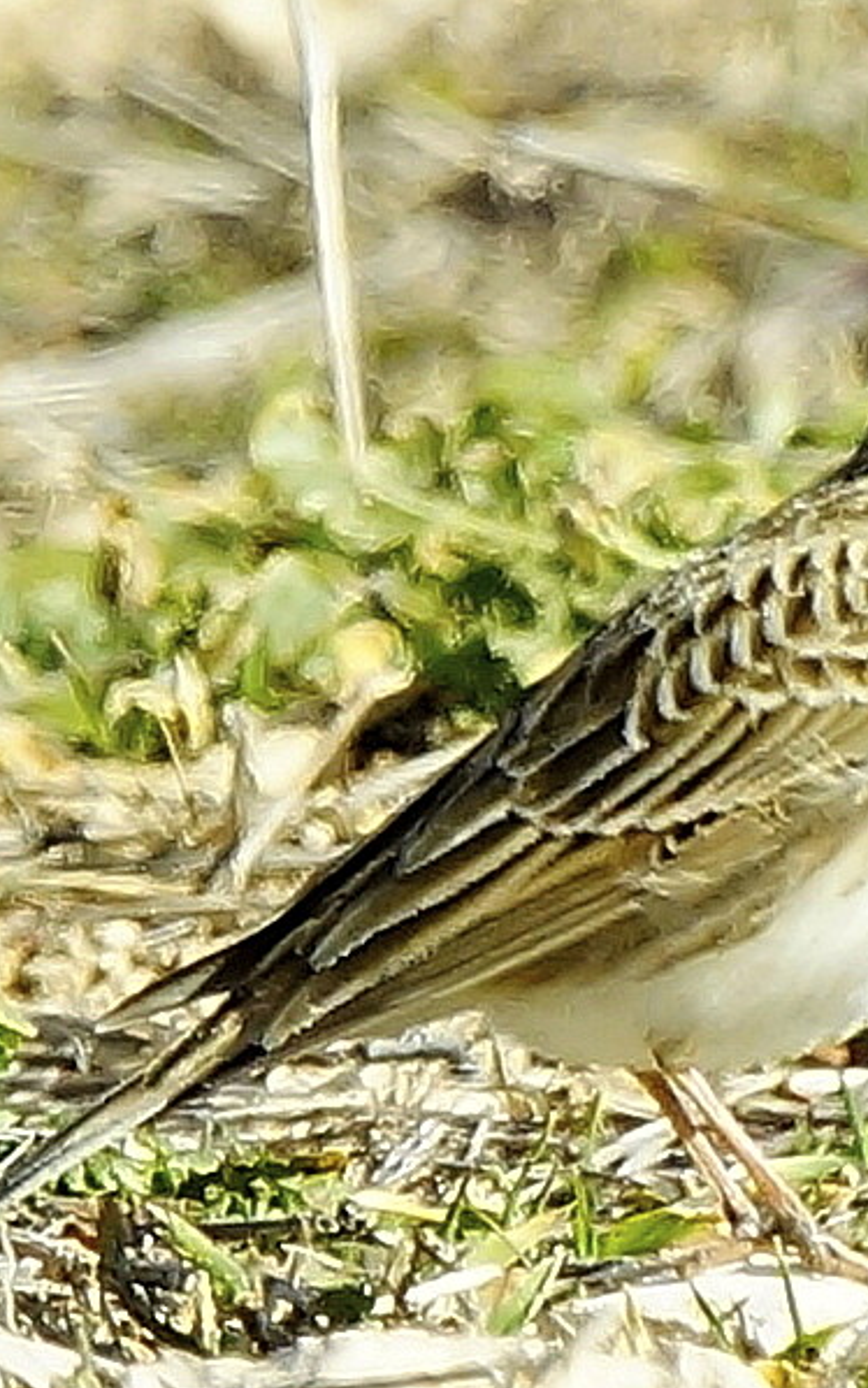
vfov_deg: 2.4
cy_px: 694
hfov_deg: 1.5
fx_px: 32497
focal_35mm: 859
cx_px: 740
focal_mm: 560
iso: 800
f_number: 6.3
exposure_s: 1/2000
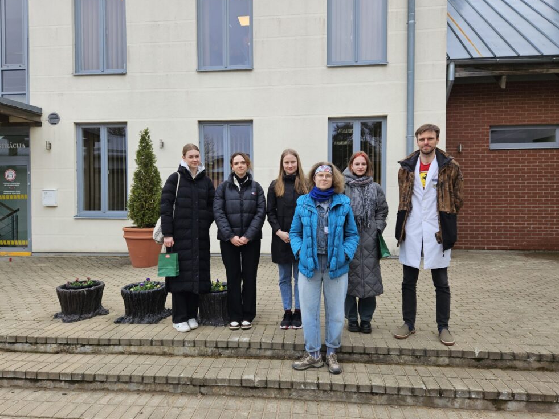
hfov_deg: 71.6
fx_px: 388
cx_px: 272
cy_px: 211
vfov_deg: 56.8
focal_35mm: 24
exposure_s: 1/1096
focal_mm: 5.4
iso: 50
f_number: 1.8
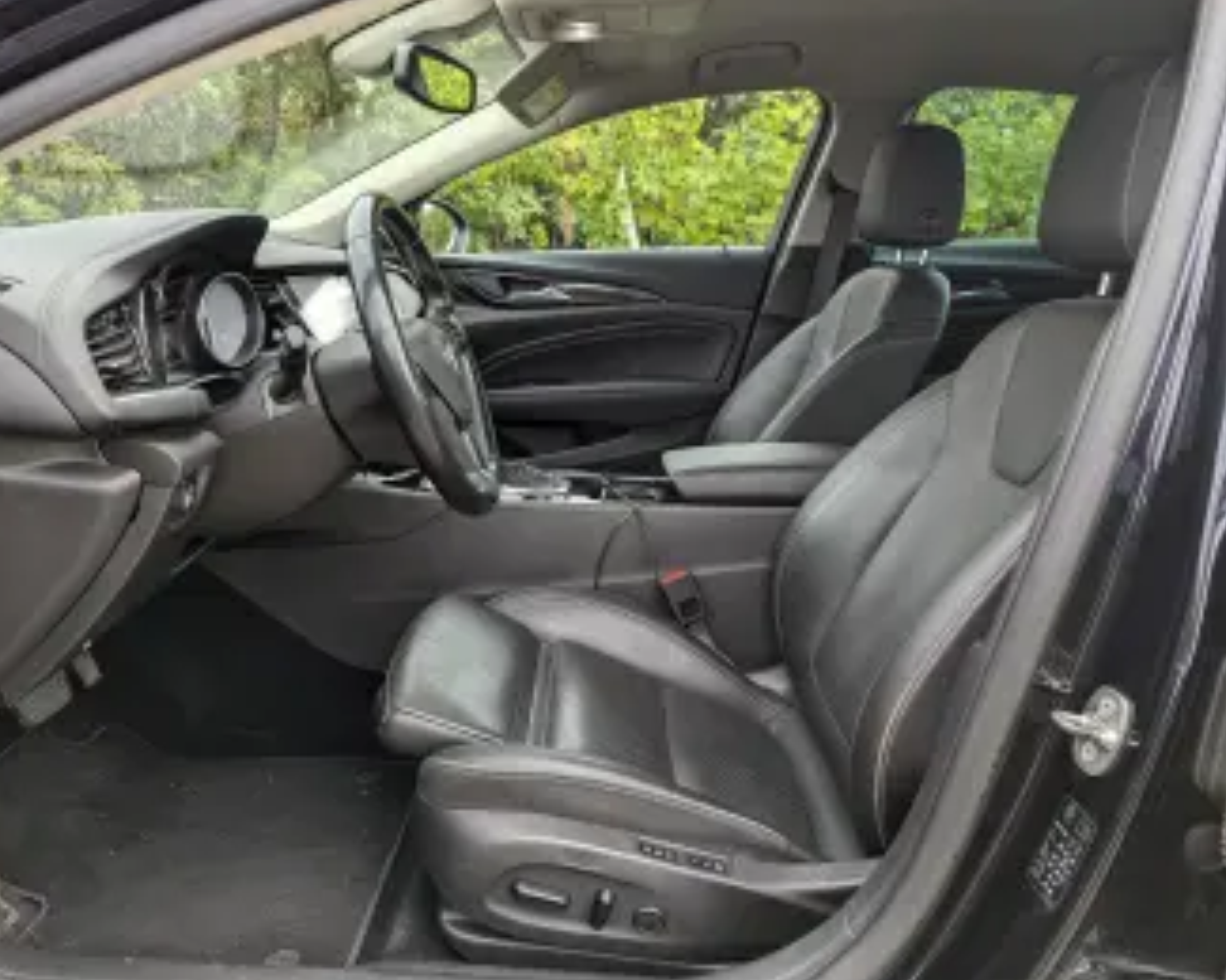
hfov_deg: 65.9
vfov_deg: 54.9
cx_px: 549
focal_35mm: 26
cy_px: 492
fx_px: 943
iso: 79
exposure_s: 1/142
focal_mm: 6.81
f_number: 1.85
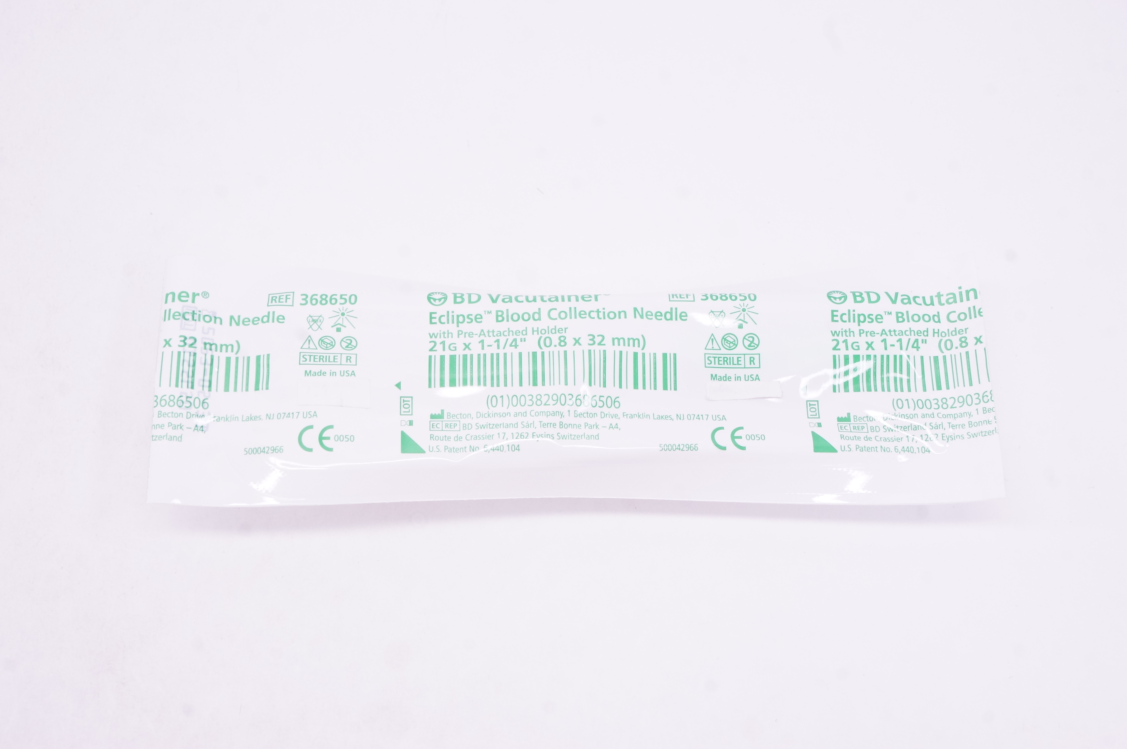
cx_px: 564
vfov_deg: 23.7
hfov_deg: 35.1
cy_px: 374
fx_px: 1782
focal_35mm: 57
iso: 800
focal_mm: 38
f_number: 14
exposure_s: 1/30
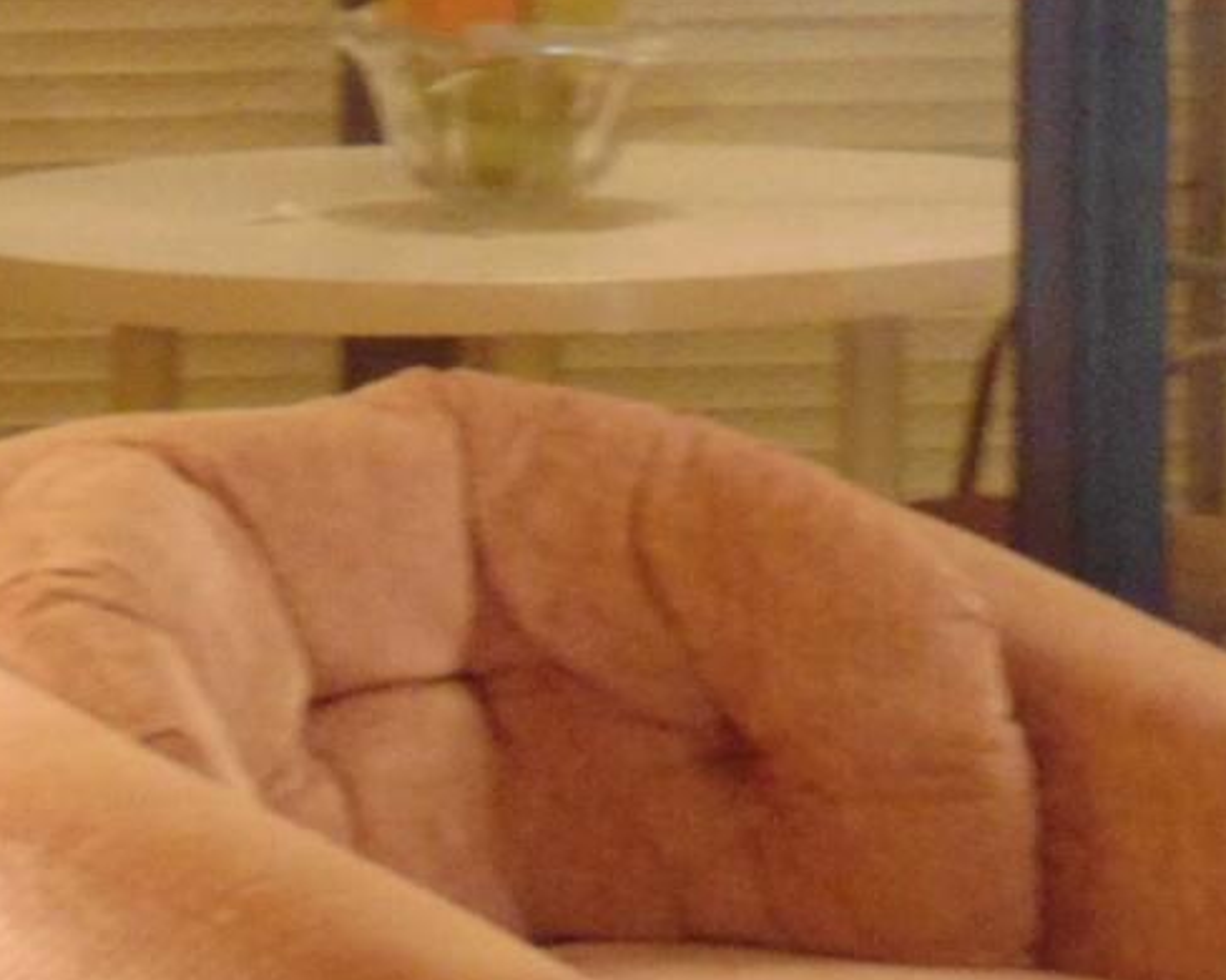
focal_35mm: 291
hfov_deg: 6.6
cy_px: 25
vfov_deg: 5.3
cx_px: 1055
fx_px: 10555
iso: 400
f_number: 3.7
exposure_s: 1/15
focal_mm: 12.8
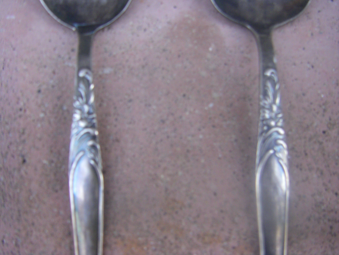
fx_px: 372
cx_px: 170
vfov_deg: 37.7
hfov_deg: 49.0
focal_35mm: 38
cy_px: 128
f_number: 3.5
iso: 250
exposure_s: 1/50
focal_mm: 6.3
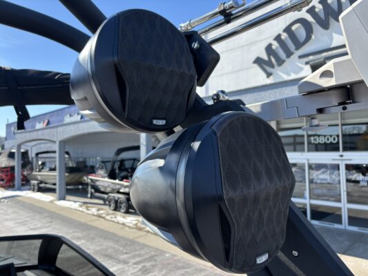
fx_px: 276
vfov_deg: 53.1
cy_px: 138
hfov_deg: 67.3
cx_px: 184
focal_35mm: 26
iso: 50
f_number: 1.6
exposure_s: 1/1499
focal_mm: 5.96
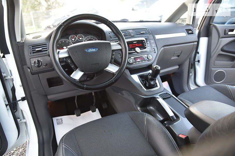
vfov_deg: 53.1
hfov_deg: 73.8
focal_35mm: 24
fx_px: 157
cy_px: 78
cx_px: 118
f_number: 4
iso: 720
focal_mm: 24
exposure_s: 1/60
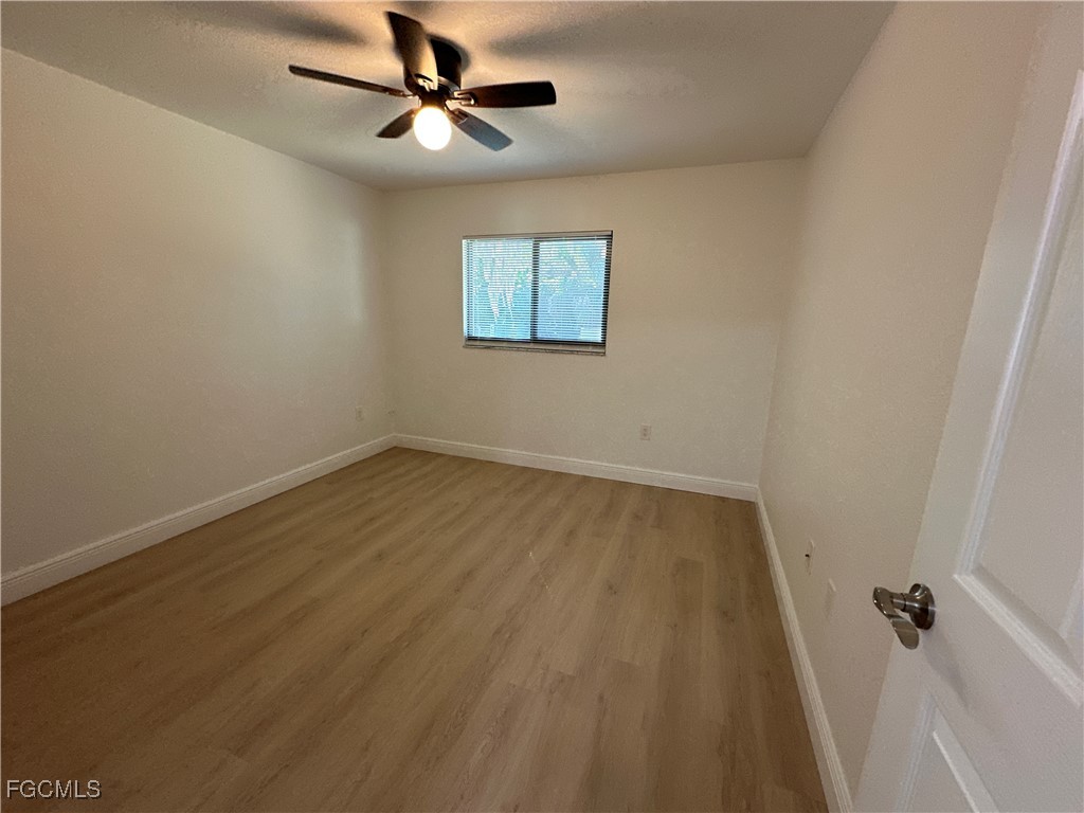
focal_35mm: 14
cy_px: 406
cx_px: 542
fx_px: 438
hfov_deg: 102.1
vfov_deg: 85.7
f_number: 2.2
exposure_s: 1/87
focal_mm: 2.22
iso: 320
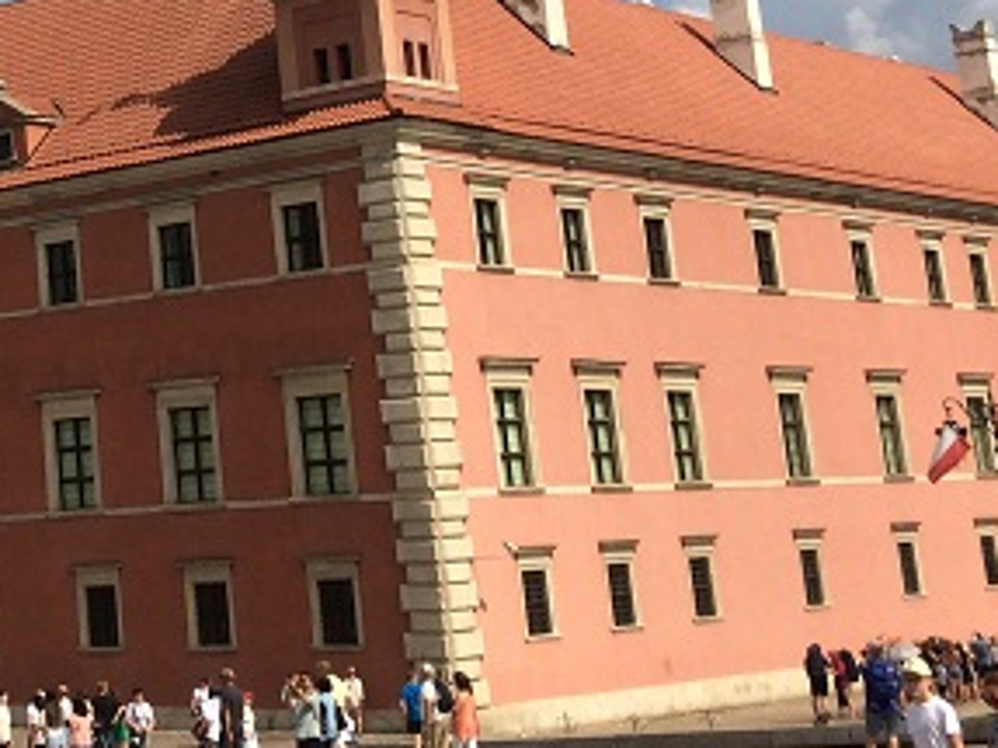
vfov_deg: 16.4
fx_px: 2478
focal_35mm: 86
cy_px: -169
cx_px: -101
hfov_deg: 21.6
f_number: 2.2
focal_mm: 4.15
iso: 32
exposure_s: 1/3425
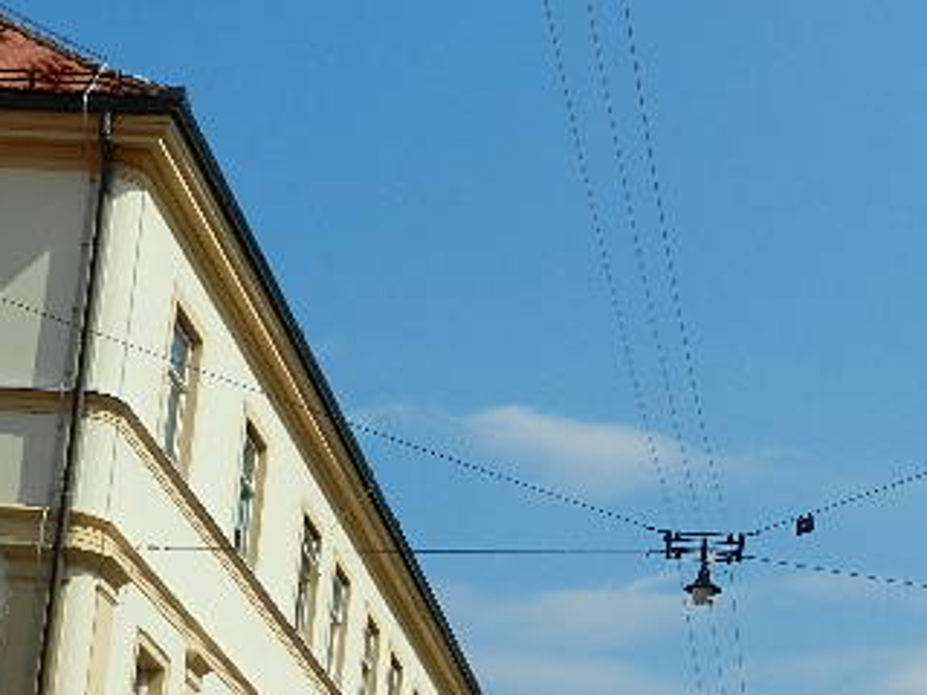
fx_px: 2410
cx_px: 727
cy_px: 623
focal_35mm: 90
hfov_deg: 21.5
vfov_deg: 16.2
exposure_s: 1/1600
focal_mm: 8.2
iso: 160
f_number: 4.2
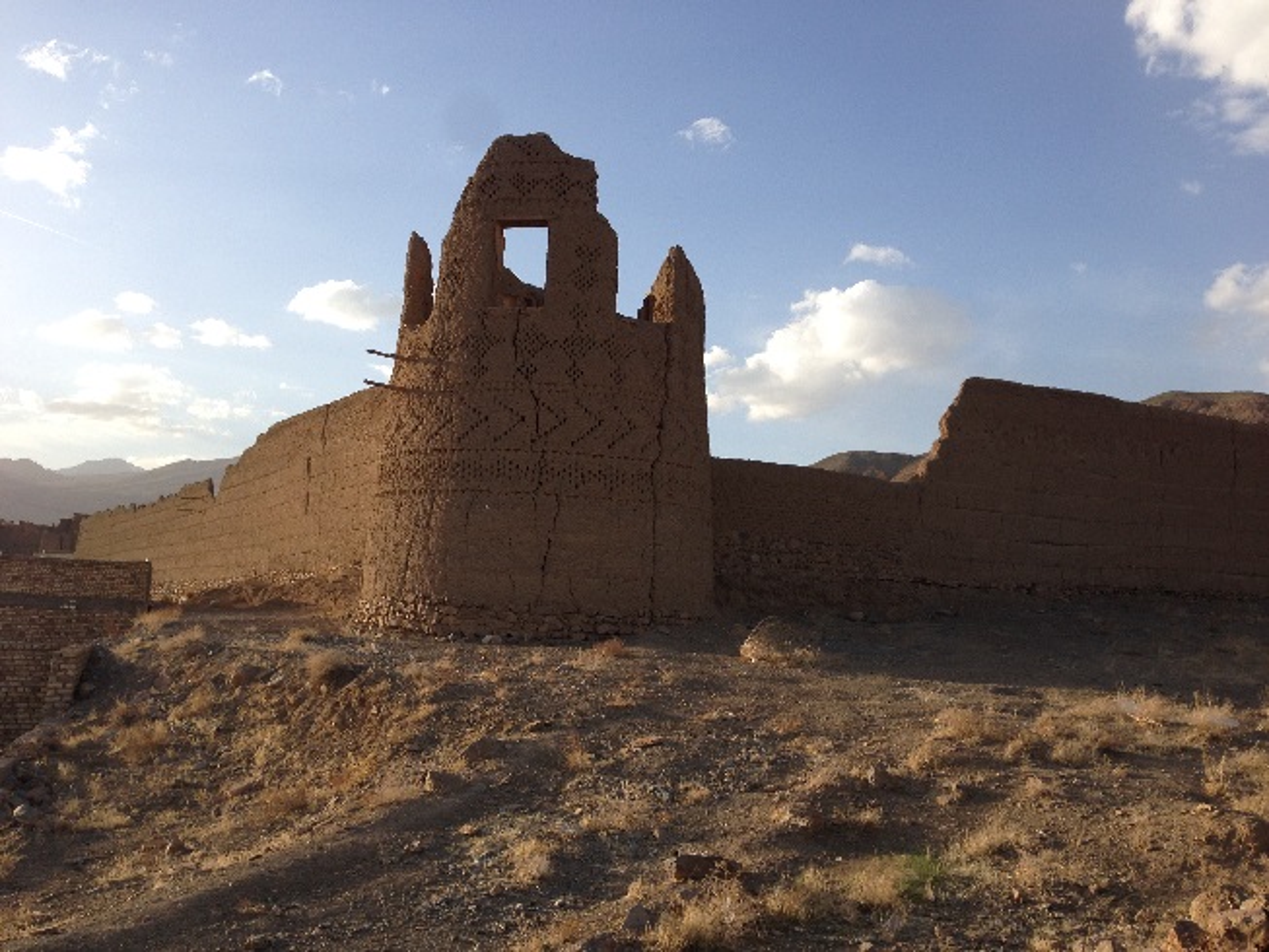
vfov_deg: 43.0
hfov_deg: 55.3
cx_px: 634
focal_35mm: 33
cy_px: 476
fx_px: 1210
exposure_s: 1/775
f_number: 2.4
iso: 50
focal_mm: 4.12
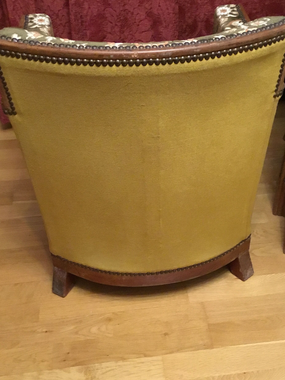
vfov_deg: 45.8
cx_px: 159
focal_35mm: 41
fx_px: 450
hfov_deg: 35.1
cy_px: 192
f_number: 2.4
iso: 400
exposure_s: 1/17
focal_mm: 3.3
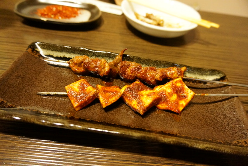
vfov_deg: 53.2
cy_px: 83
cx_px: 124
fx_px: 165
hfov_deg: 73.7
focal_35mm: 24
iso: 3200
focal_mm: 16
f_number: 3.5
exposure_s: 1/40
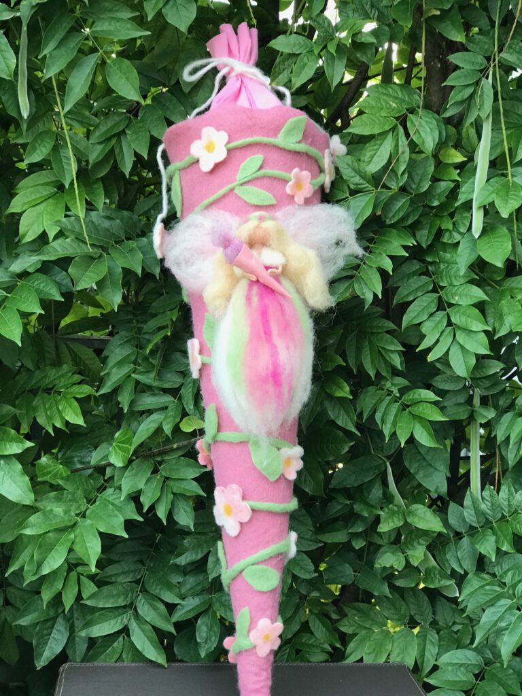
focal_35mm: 57
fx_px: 1146
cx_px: 261
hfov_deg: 25.7
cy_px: 348
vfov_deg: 33.8
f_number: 2.8
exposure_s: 1/50
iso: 40
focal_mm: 6.6
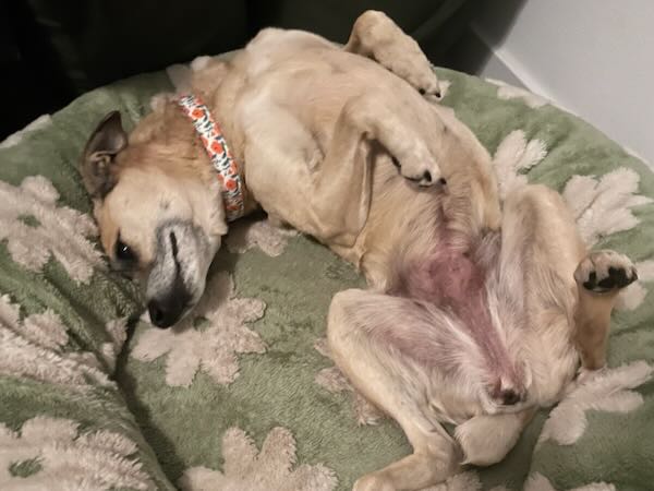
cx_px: 327
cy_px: 246
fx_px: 491
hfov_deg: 67.3
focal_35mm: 26
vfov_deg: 53.1
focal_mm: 4.2
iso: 500
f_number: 1.6
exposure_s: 1/9
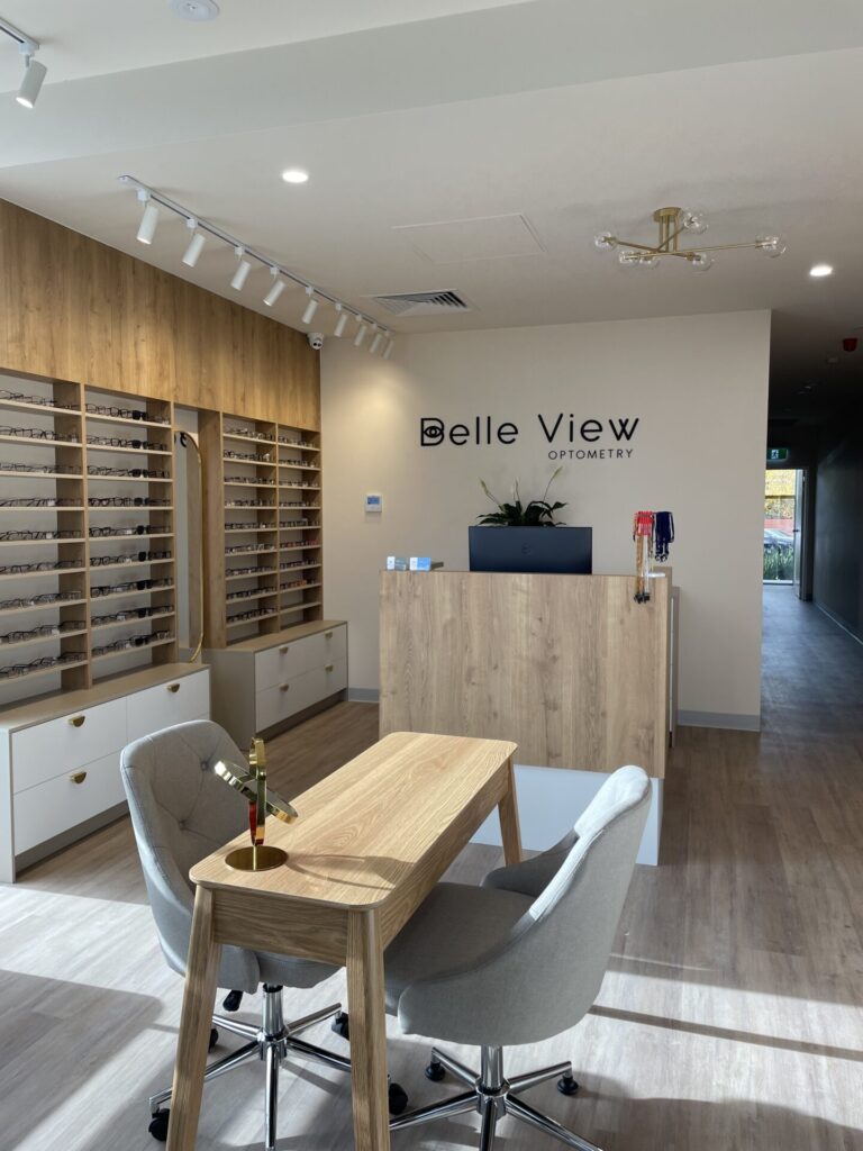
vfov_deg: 67.3
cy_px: 576
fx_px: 864
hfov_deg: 53.1
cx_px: 432
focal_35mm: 26
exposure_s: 1/140
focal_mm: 4.2
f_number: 1.6
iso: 32
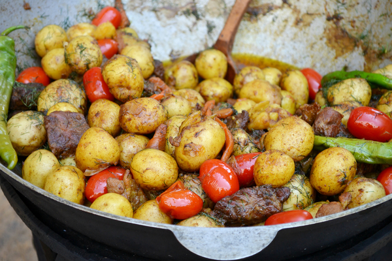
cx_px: 196
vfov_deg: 17.5
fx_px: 849
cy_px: 130
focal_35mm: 78
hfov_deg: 26.0
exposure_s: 1/125
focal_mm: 52
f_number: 5.6
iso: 180
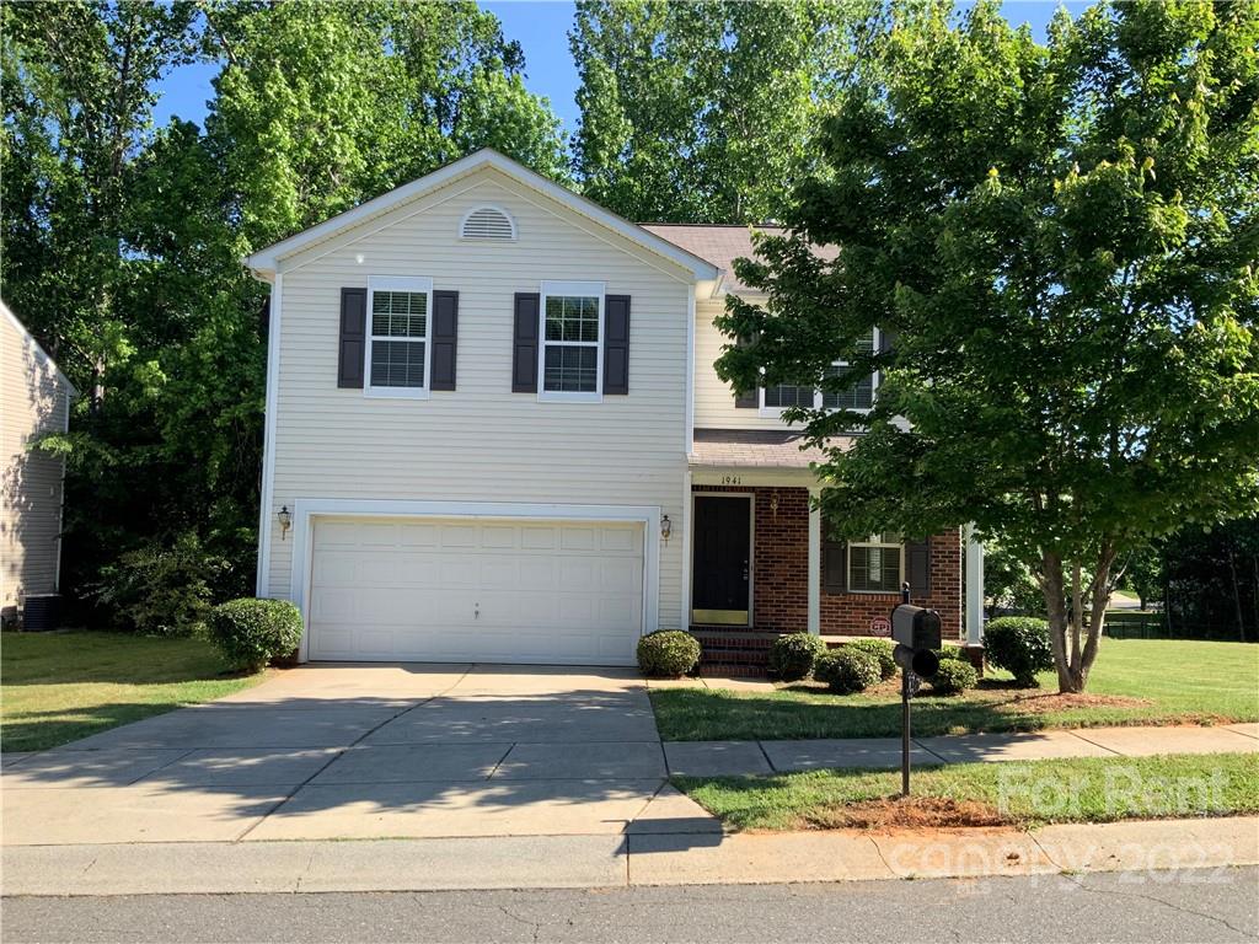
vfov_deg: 48.2
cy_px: 472
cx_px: 630
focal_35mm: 29
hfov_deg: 61.7
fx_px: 1055
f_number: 1.8
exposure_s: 1/719
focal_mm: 3
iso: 16
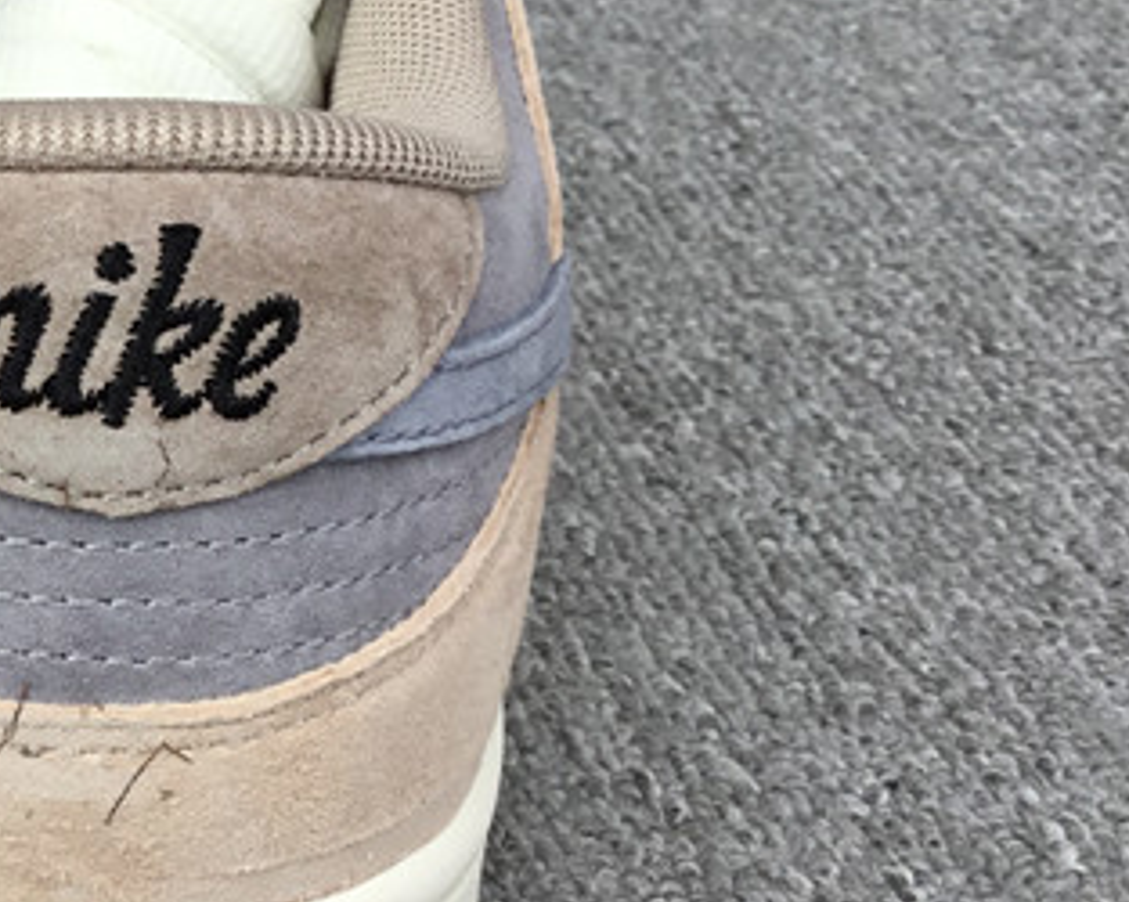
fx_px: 2905
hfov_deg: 20.6
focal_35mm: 87
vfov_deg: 17.6
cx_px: -216
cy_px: 449
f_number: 2.4
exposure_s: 1/153
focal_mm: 3.3
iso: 25
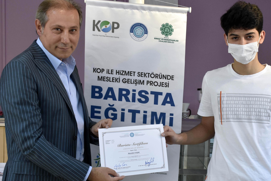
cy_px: 97
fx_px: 399
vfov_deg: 25.5
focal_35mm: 53
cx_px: 147
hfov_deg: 37.5
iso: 800
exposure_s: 1/125
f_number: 5.6
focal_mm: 30
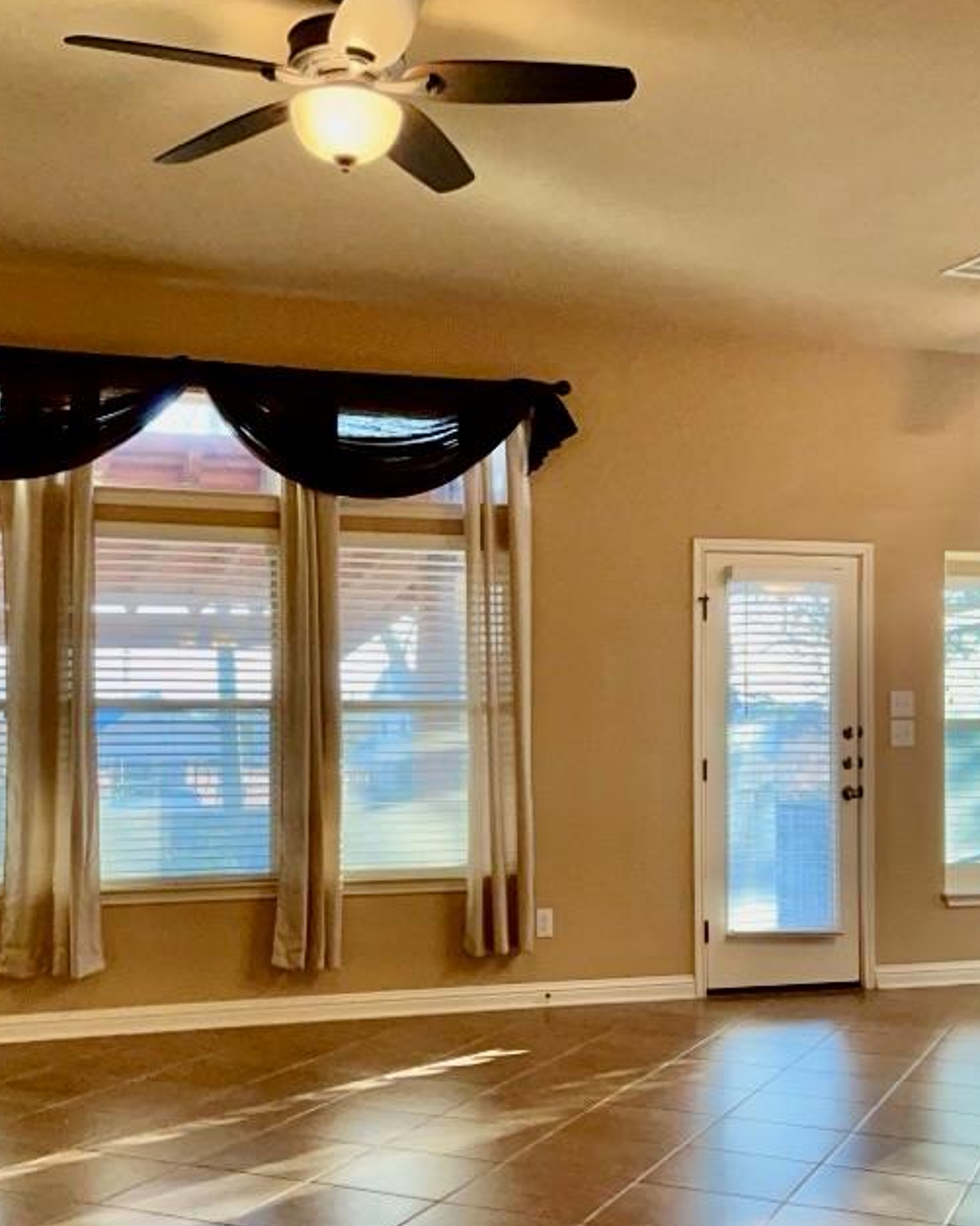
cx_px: 443
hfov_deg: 34.9
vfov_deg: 42.7
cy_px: 738
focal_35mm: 43
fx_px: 1560
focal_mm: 3
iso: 125
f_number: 1.8
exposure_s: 1/120
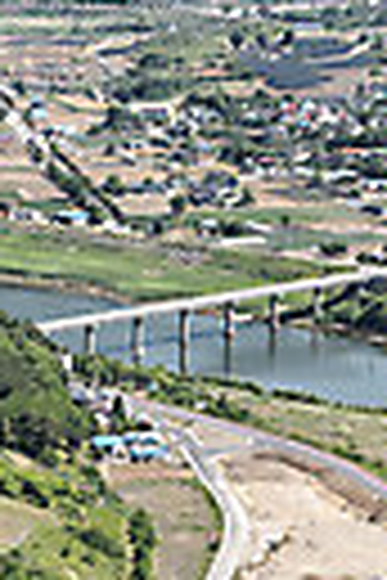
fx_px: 3499
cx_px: 299
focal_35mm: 217
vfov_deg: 9.5
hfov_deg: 6.3
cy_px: 130
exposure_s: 1/400
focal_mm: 70
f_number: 5
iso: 100
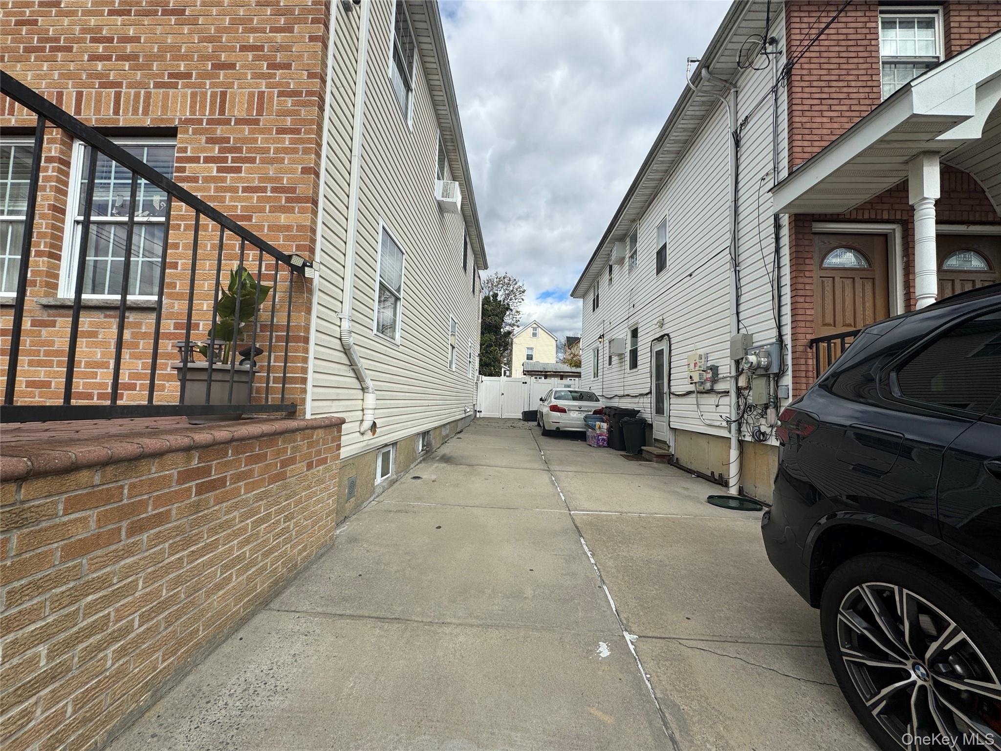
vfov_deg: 85.7
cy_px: 376
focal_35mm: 14
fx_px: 405
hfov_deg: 102.1
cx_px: 500
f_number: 2.2
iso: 50
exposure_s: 1/1976
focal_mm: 2.22
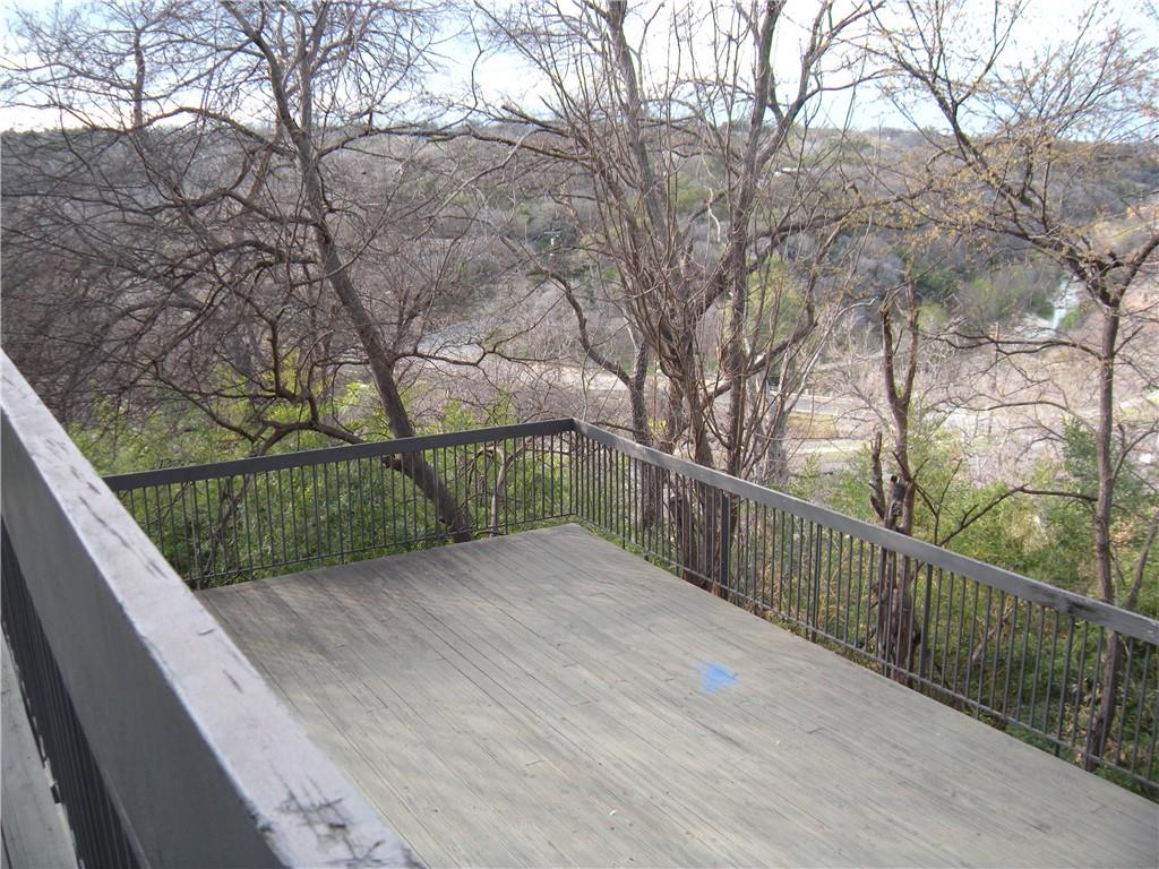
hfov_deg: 52.6
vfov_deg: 40.7
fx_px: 1172
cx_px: 580
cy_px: 434
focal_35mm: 35
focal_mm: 5.9
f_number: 3.8
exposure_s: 1/98.4
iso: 64
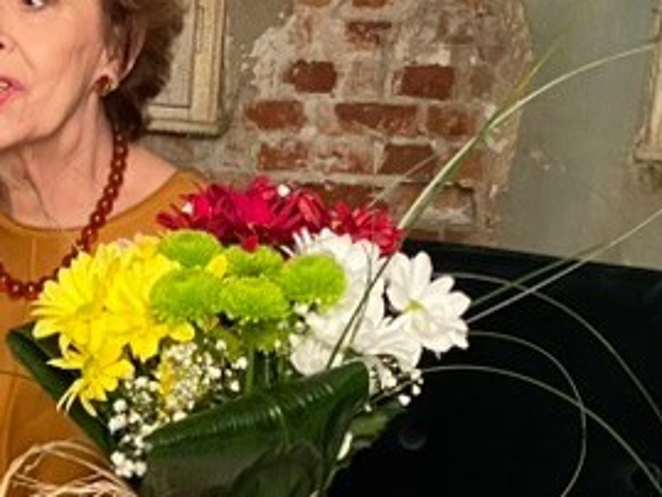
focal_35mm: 99
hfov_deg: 19.0
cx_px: -81
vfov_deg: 14.6
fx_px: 1894
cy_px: 534
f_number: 1.8
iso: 250
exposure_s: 1/50
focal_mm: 4.25
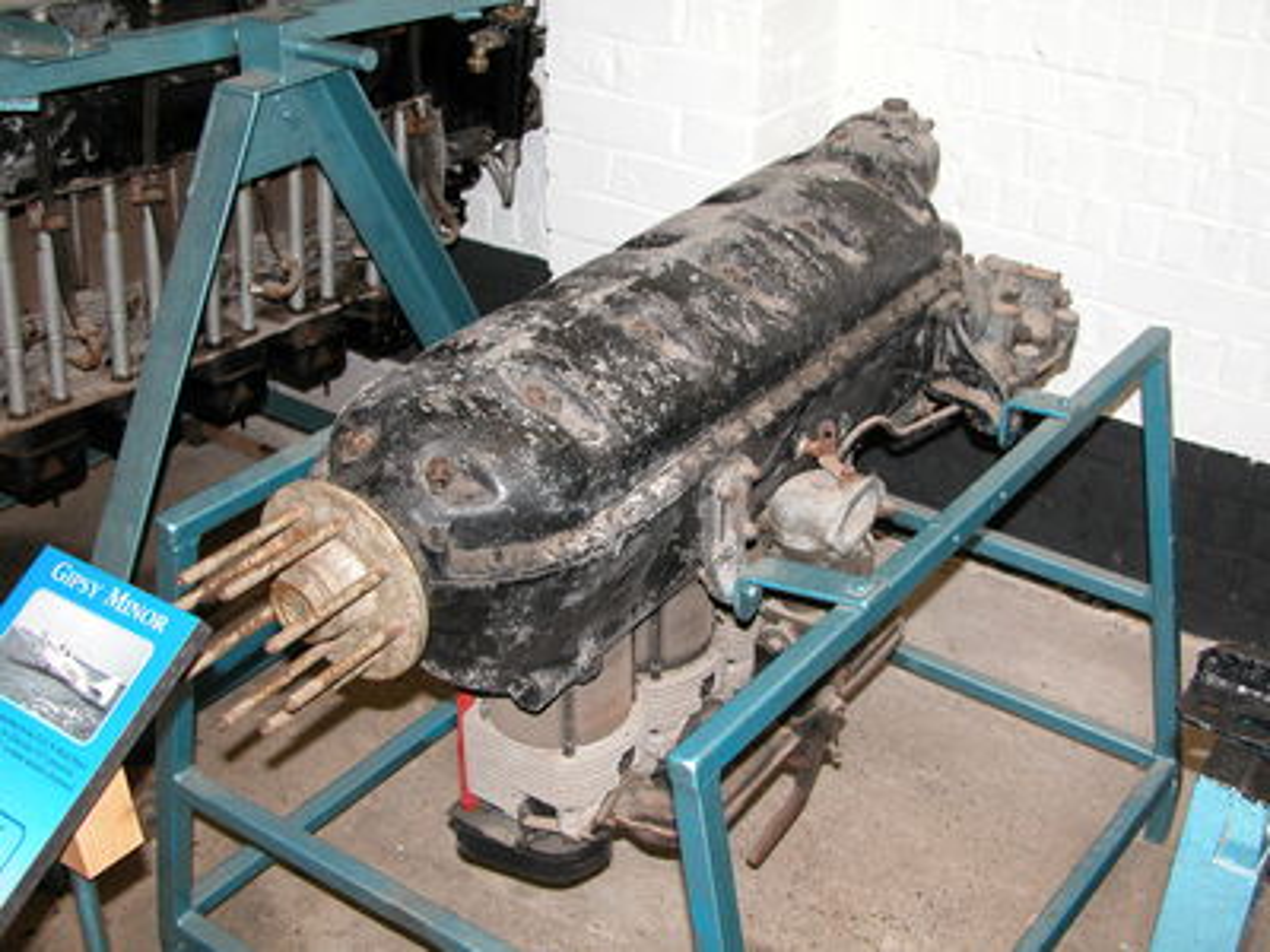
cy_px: 476
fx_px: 1688
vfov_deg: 31.5
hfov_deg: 41.2
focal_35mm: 46
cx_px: 635
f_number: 3
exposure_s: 1/60
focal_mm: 11.6
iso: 100
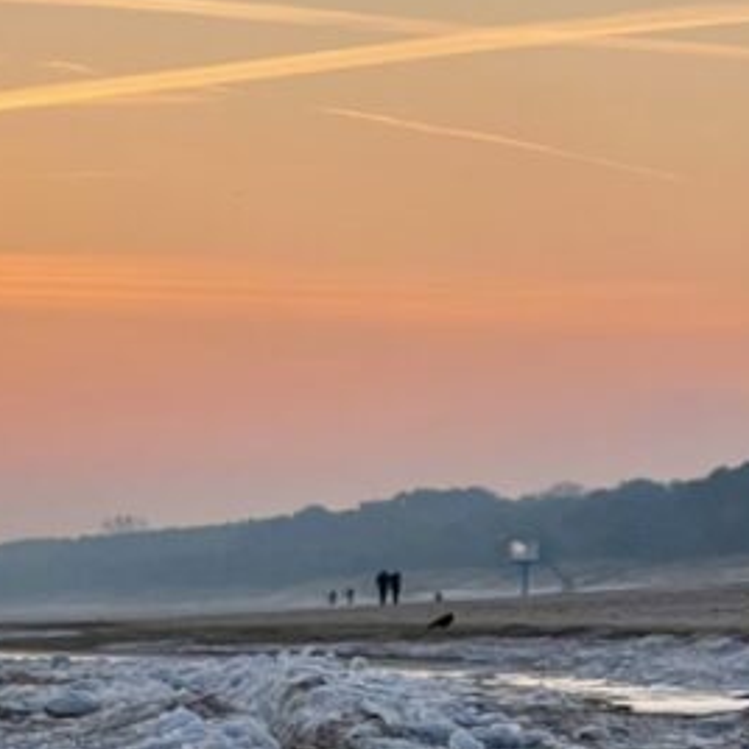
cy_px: 813
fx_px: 5288
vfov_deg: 8.0
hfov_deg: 7.9
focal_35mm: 216
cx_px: -511
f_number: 2.2
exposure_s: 1/296
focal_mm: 7.5
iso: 20
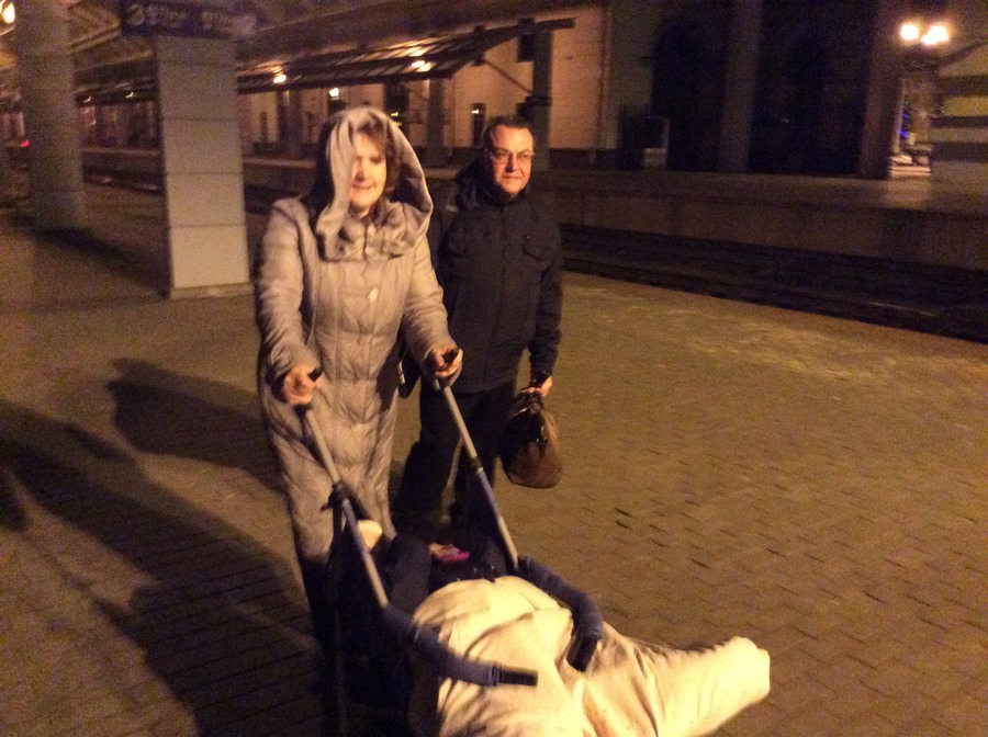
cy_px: 368
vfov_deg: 44.0
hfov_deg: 56.9
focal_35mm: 32
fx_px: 912
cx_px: 494
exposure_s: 1/15
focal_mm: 3.3
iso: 640
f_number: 2.4
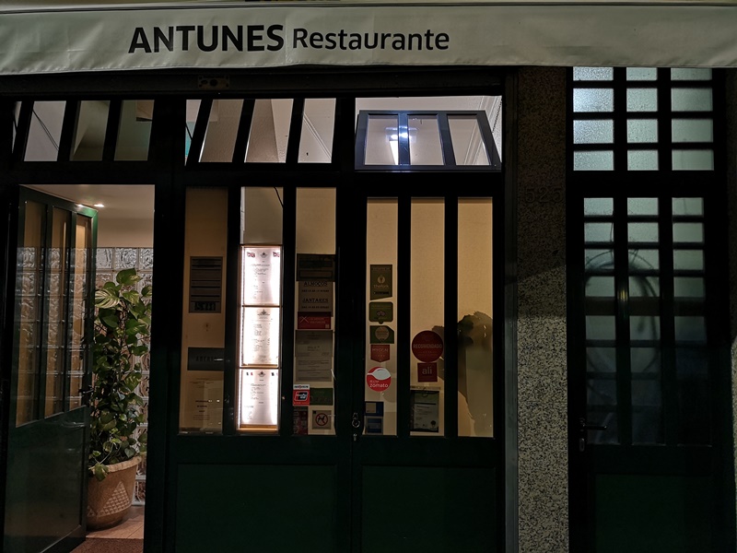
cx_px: 368
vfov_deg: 51.4
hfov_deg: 65.3
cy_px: 276
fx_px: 575
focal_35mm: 27
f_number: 1.8
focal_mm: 3.95
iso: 400
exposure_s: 1/33.3
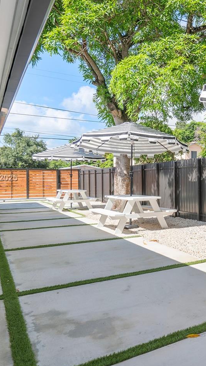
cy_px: 179
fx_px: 311
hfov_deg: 33.6
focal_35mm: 32
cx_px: 204
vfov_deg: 61.0
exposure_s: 1/100
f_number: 10
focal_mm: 18
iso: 100
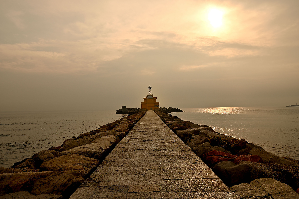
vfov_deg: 42.3
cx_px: 150
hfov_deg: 60.3
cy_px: 100
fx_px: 257
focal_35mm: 31
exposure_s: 1/250
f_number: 13
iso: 100
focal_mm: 31
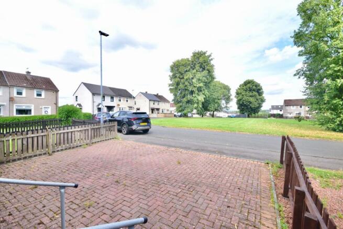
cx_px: 172
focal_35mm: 15
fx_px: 143
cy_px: 114
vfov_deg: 77.4
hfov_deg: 100.4
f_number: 16
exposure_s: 1/160
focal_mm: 10
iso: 800
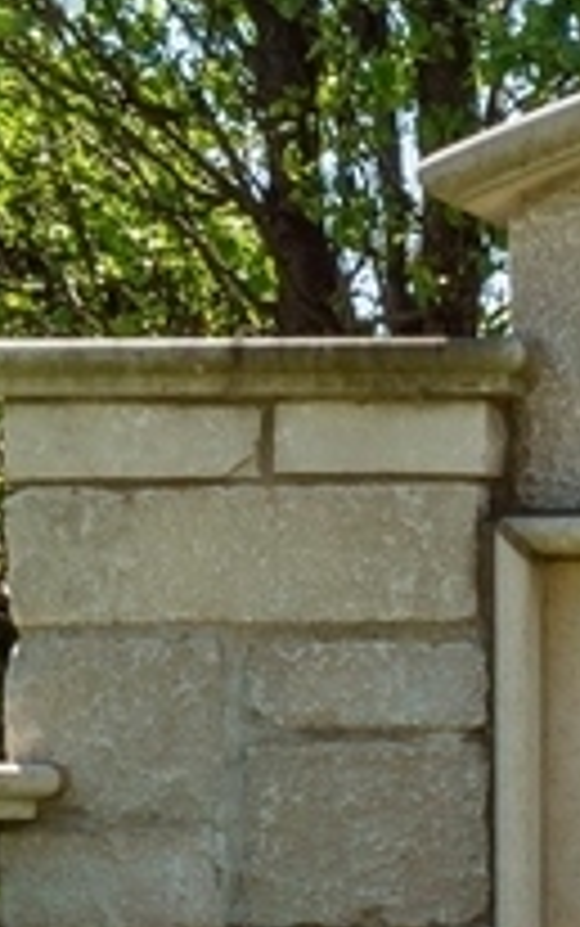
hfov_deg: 4.9
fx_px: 6693
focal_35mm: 265
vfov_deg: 7.9
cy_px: 572
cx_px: 1299
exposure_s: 1/350
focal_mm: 22
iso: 200
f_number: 9.5
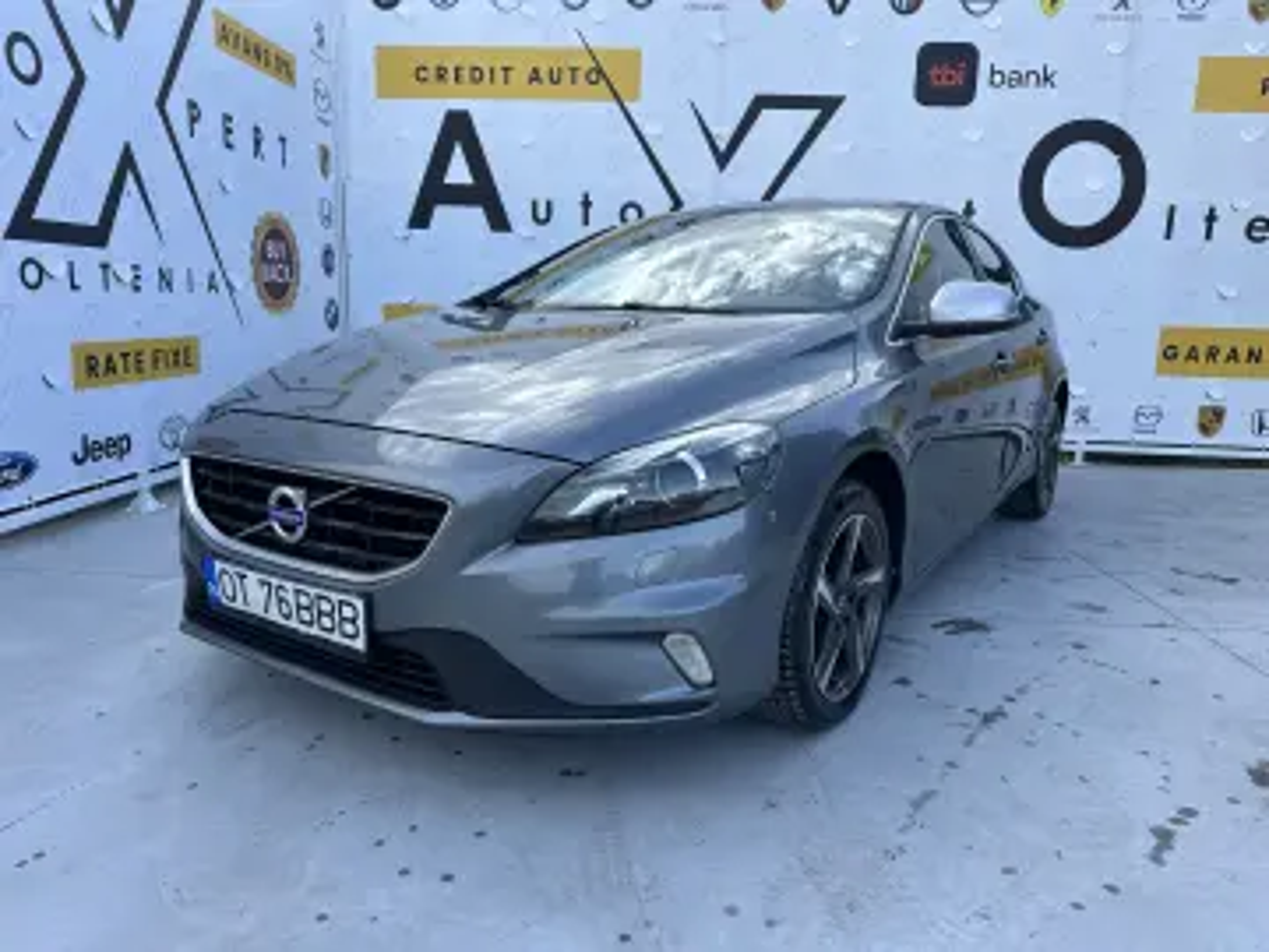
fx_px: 880
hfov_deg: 71.6
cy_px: 476
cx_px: 634
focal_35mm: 24
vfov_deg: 56.8
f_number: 1.78
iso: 80
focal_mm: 6.86
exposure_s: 1/1009
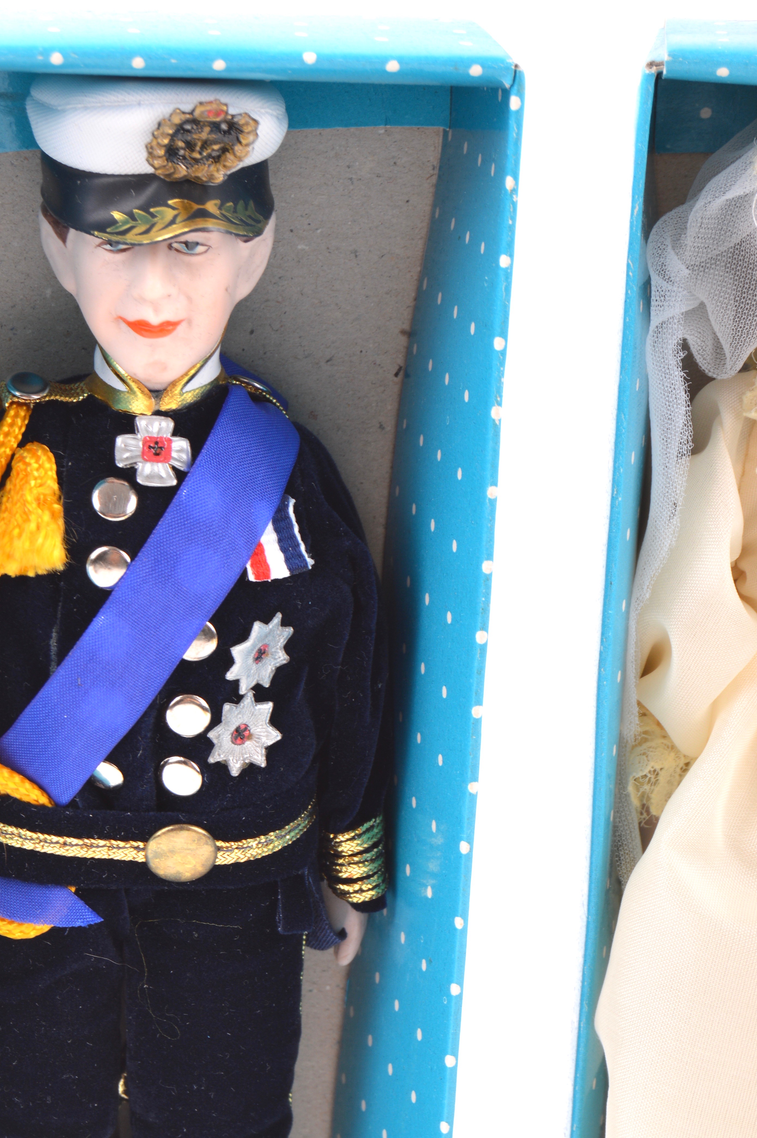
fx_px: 3412
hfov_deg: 12.6
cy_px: 767
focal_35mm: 108
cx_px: 213
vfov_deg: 18.9
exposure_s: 1/30
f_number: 9
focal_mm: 50
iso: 100
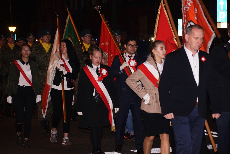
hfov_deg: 15.2
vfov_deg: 10.2
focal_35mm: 135
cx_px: 115
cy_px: 77
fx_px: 862
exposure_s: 1/60
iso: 3200
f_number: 5.6
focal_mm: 90
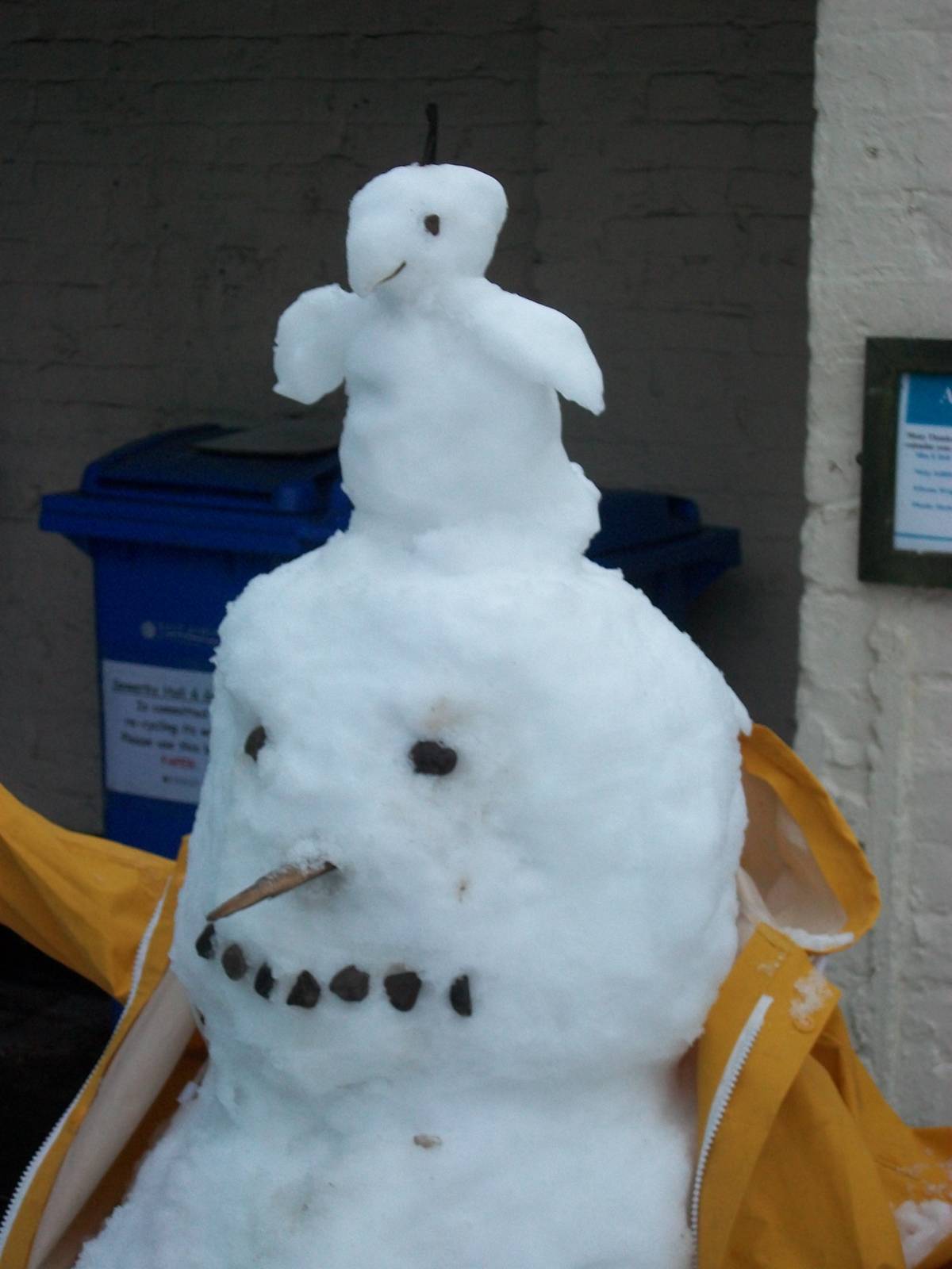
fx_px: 2824
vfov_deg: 25.3
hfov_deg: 19.1
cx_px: 476
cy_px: 634
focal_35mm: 77
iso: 160
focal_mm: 13.7
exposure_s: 1/20
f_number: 4.6
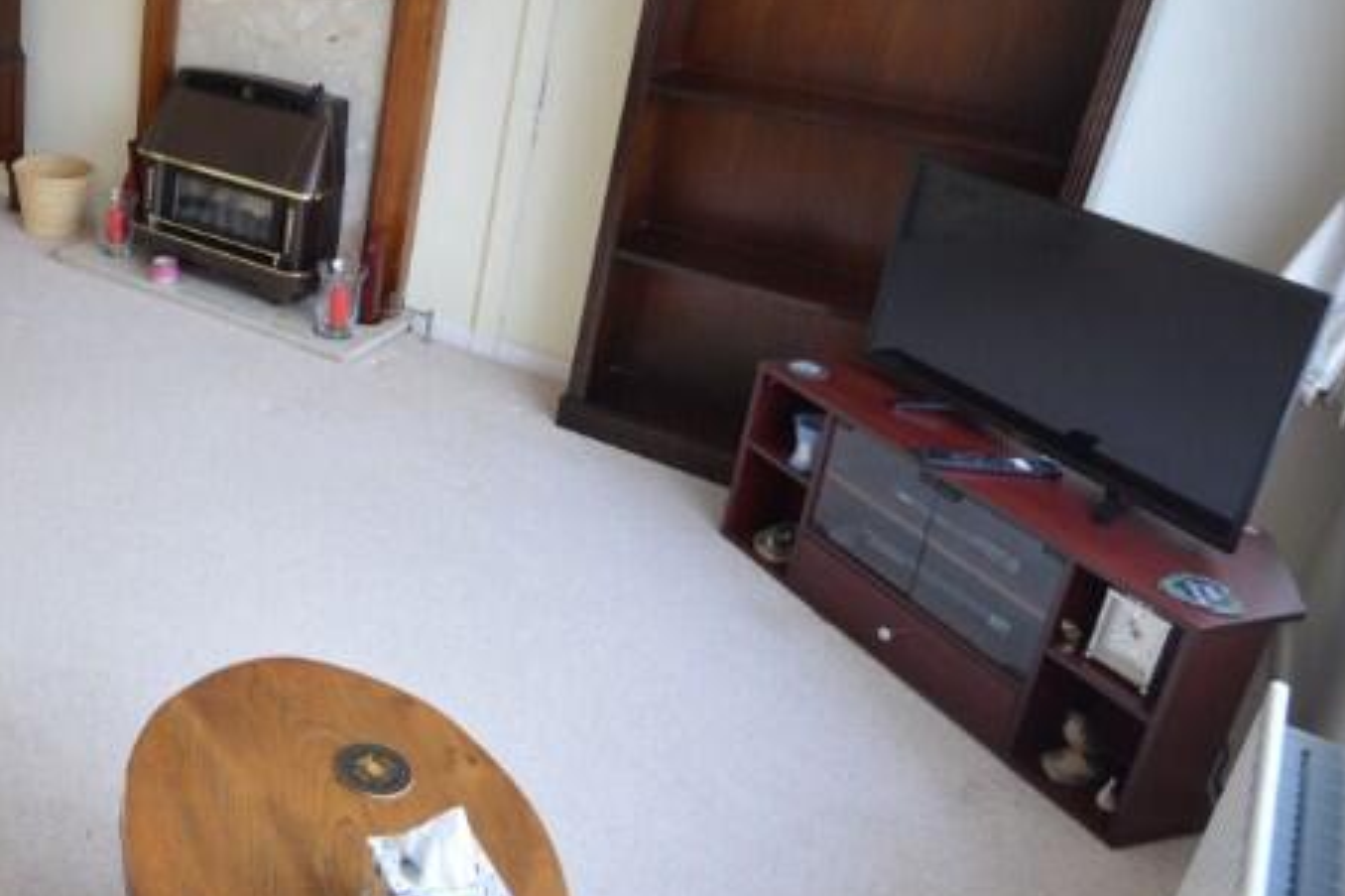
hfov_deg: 47.6
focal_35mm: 34
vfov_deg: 38.3
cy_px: 283
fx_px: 1270
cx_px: 39
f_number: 8
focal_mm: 10
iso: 400
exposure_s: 1/8
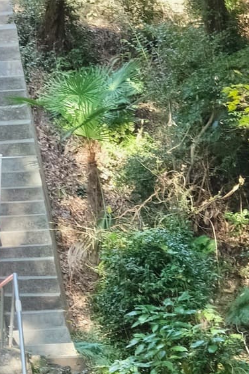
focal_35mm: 364
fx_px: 3776
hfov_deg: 3.8
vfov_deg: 5.6
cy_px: -60
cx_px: -177
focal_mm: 63
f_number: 5.6
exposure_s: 1/125
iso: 1600
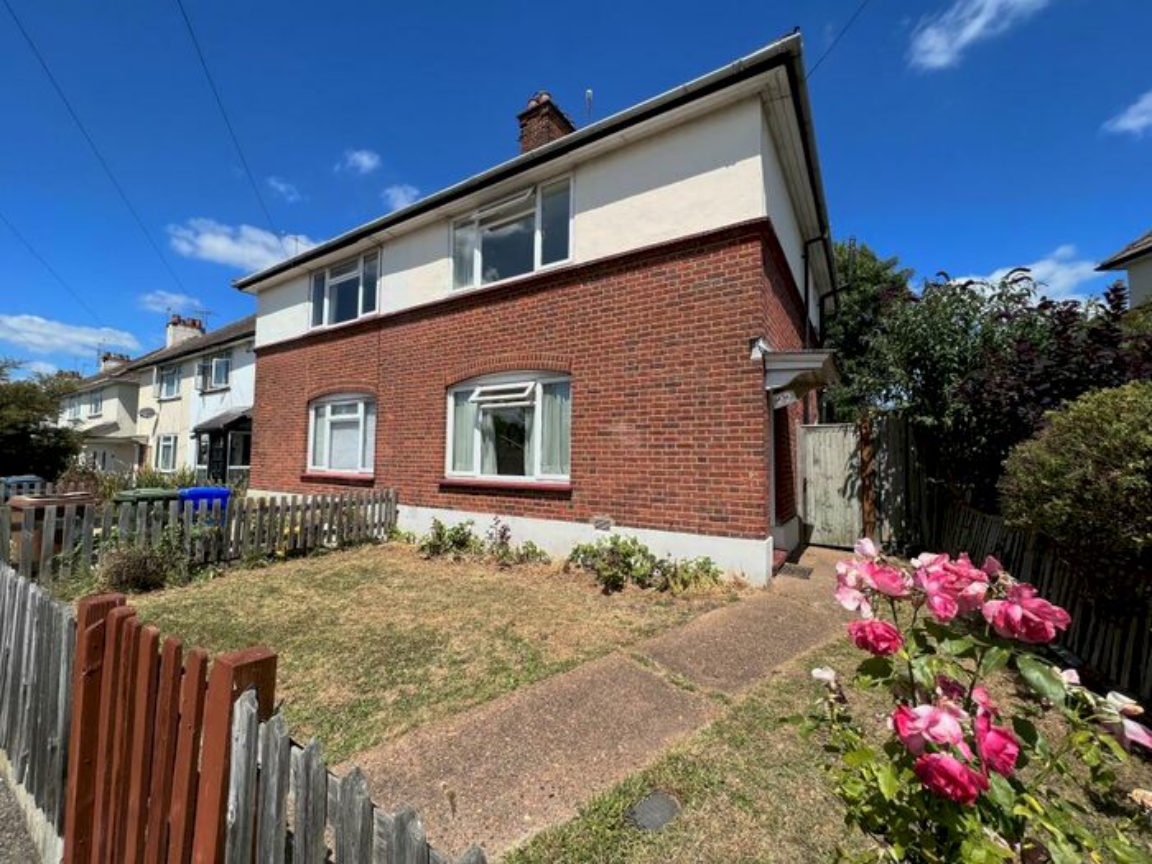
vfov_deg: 89.9
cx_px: 576
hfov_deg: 106.2
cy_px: 432
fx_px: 433
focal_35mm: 13
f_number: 1.8
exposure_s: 1/1908
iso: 32
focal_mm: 1.57
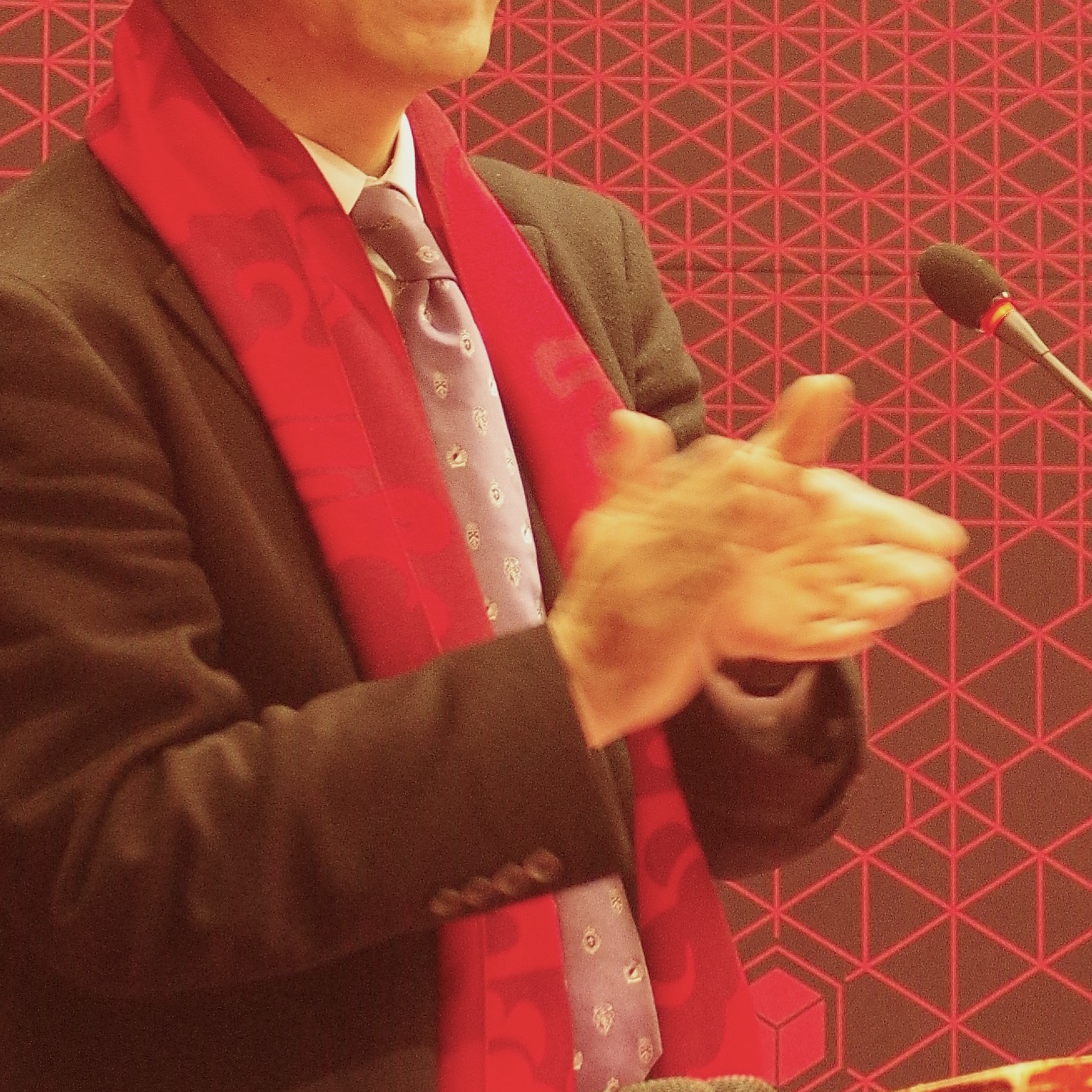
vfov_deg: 7.0
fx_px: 8887
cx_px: 1028
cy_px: 15
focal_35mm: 249
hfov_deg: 7.0
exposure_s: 1/60
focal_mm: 43
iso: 1250
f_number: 2.8
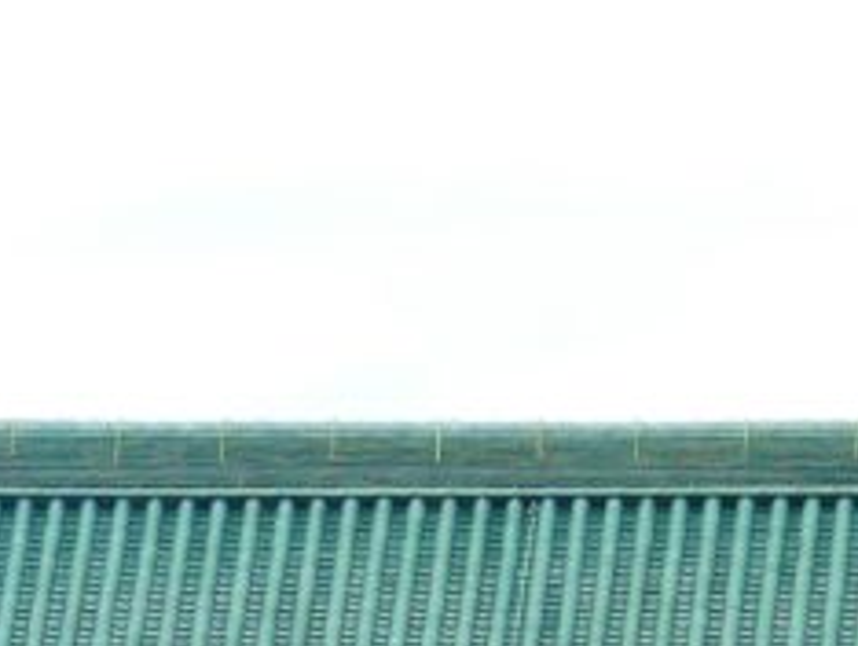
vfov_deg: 2.9
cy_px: 1391
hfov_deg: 3.9
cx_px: 158
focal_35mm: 511
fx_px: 12679
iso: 90
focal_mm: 25
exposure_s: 1/250
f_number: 3.5
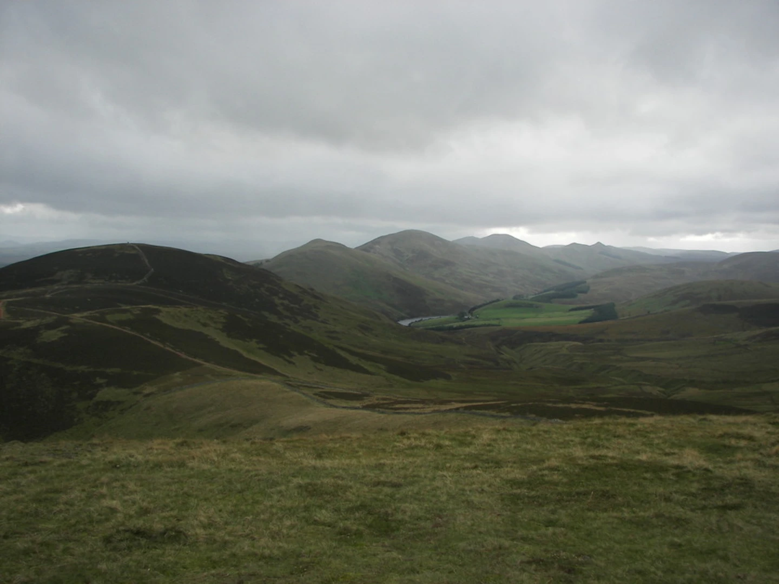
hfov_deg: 51.4
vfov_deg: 39.7
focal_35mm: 36
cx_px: 390
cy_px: 292
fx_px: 810
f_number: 2.8
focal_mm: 6
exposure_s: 1/320
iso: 50
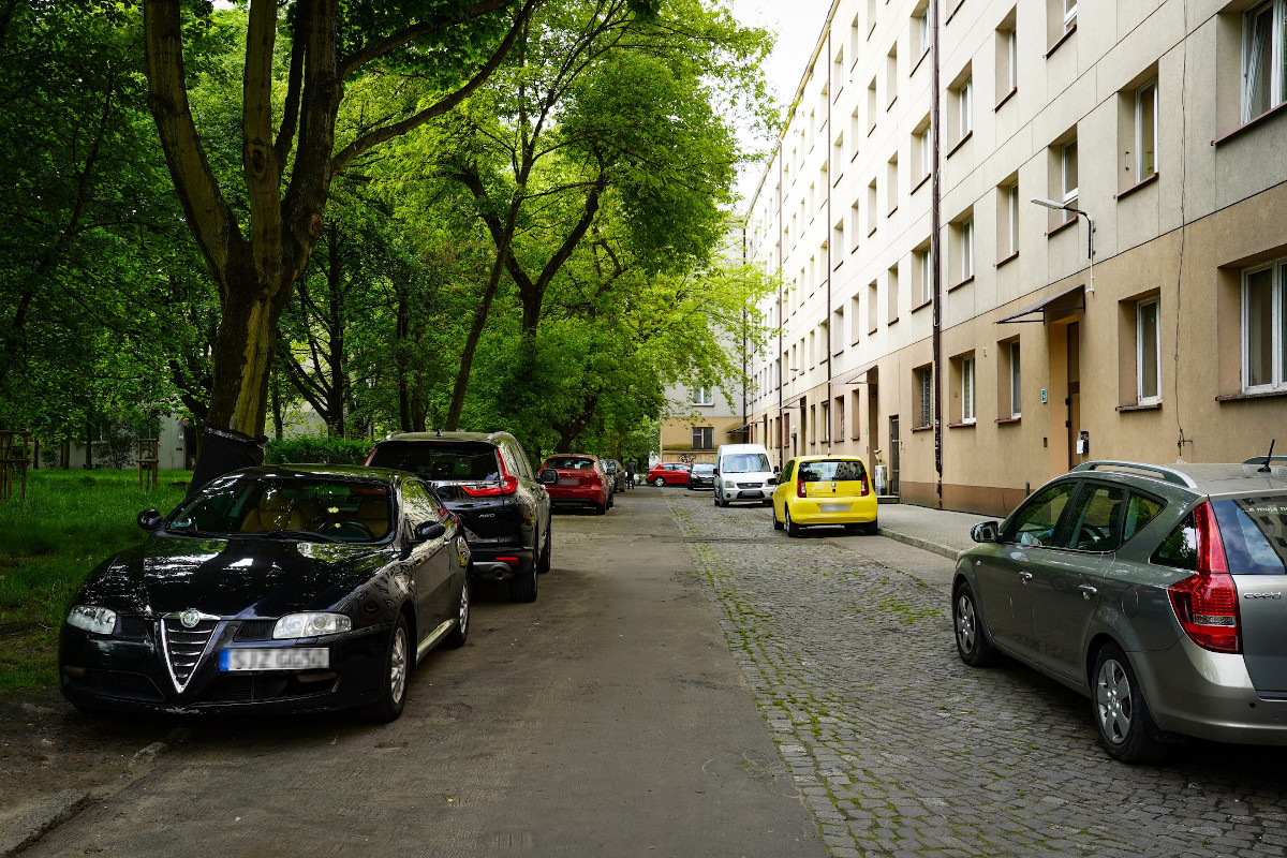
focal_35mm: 34
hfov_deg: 55.8
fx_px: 1215
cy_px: 429
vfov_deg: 38.9
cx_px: 644
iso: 100
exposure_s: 1/100
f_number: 5
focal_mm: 23
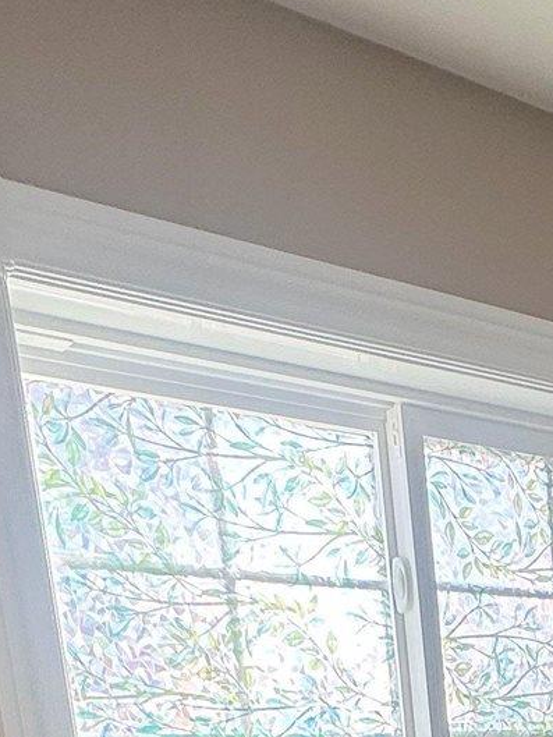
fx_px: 1299
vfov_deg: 24.1
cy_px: 1137
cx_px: 687
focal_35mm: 61
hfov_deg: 22.0
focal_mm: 2.22
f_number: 2.2
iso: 40
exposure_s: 1/106
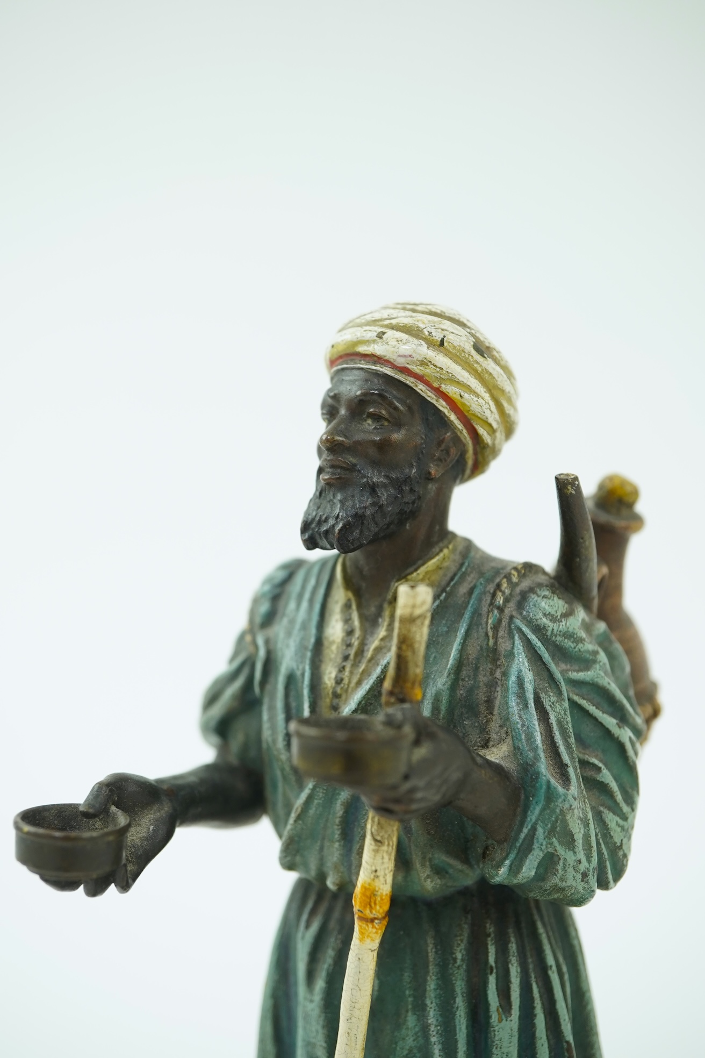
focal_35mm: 45
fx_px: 1322
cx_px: 352
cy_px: 529
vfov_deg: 43.6
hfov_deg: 29.9
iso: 500
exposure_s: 1/50
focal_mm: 30
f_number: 8
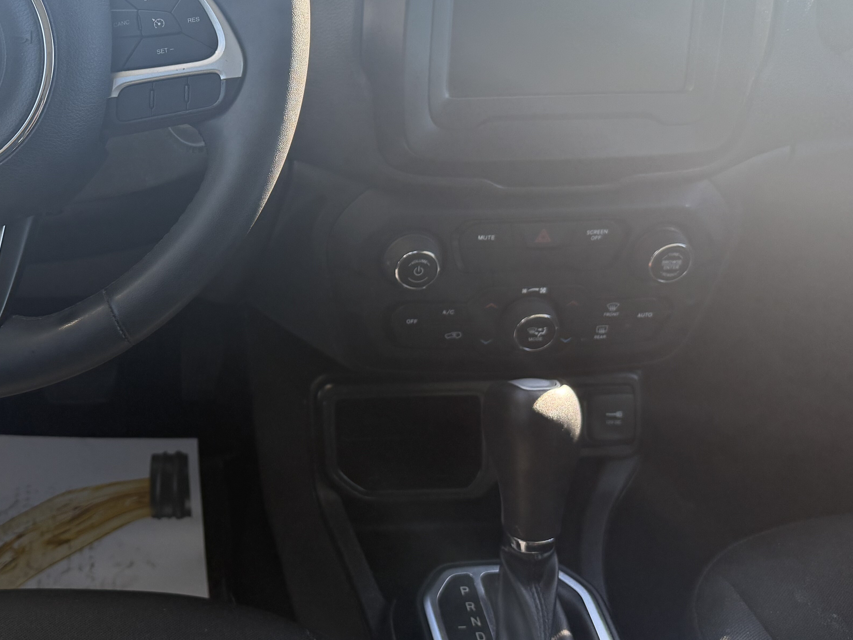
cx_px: 175
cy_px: 259
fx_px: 1060
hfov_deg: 42.0
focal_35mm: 43
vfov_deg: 33.5
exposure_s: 1/165
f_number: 1.78
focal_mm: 6.76
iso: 125
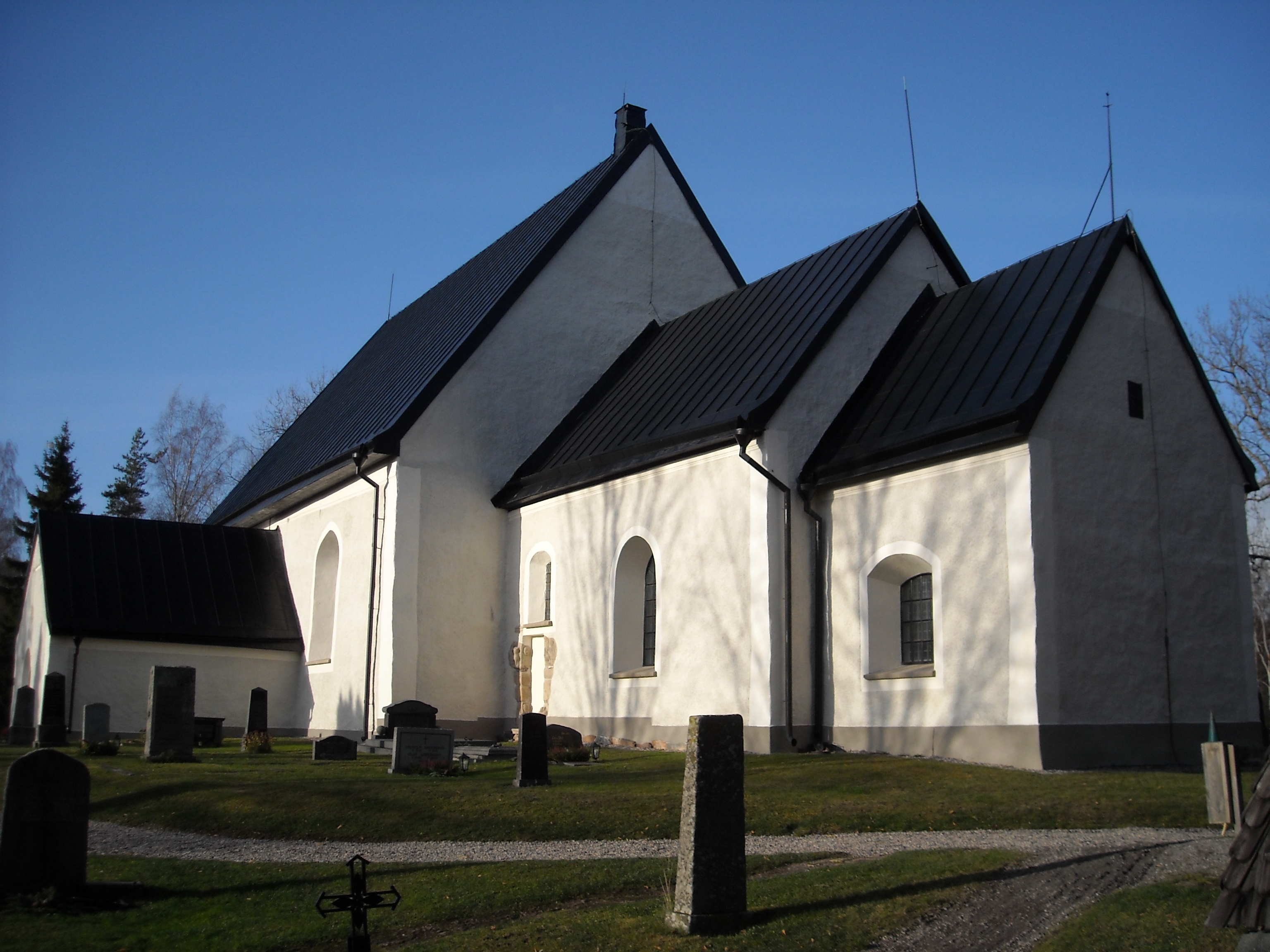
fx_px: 1284
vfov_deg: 40.7
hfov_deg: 52.6
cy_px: 476
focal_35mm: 35
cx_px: 635
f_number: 5.6
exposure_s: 1/296
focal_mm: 5.7
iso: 64
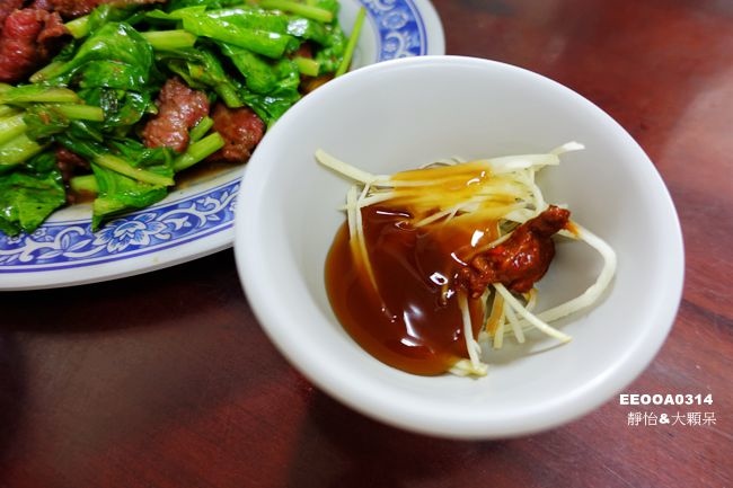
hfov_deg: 73.8
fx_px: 489
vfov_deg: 53.1
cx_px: 366
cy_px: 244
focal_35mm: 24
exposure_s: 1/30
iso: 200
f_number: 1.8
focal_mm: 8.8
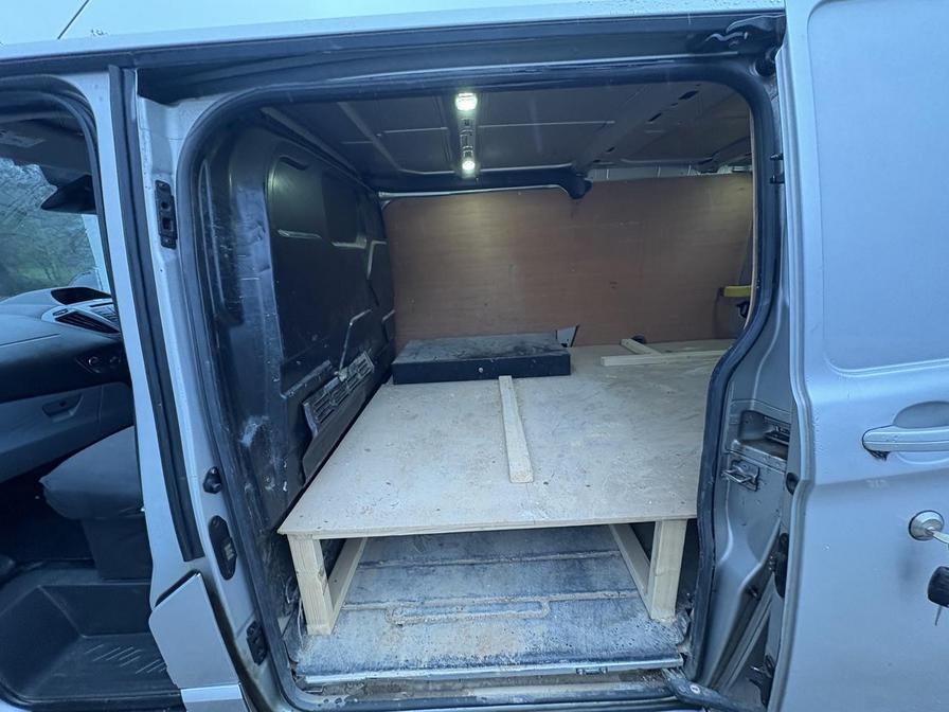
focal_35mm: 14
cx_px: 474
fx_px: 384
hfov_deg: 102.1
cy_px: 356
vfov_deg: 85.7
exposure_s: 1/99
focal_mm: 2.22
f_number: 2.2
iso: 200
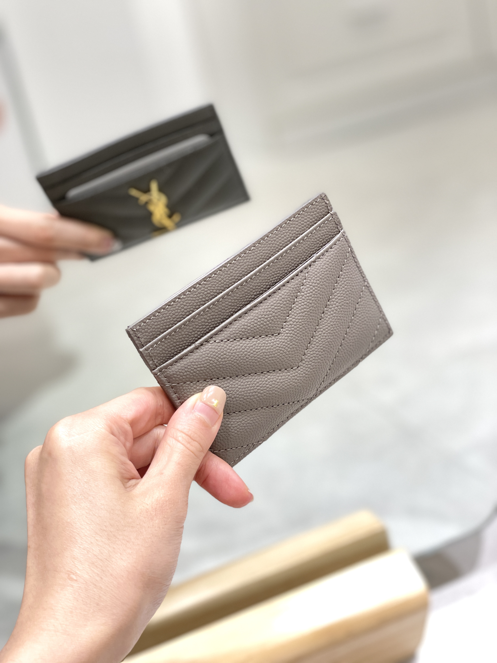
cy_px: 332
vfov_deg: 36.8
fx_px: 995
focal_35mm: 52
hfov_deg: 28.0
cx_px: 248
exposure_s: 1/100
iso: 100
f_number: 2
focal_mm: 6
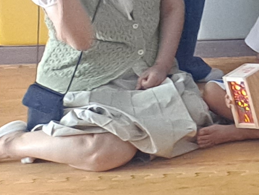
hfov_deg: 9.1
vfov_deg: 8.6
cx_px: 840
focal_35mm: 163
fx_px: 1220
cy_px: -208
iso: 400
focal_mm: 4.6
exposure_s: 1/24
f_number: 2
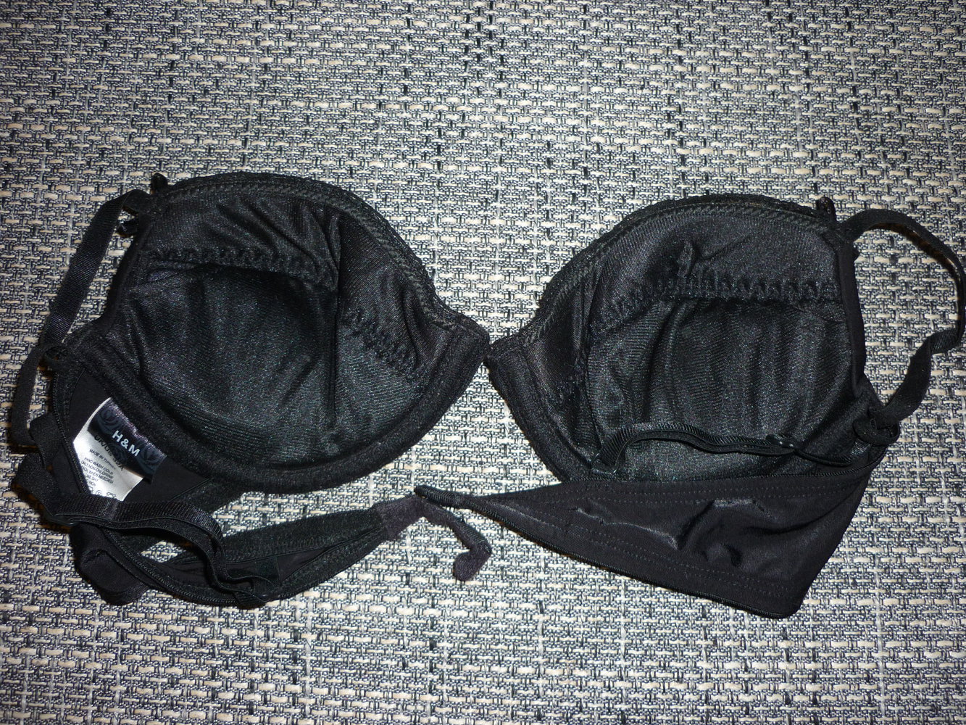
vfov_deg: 43.0
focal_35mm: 33
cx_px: 483
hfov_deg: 55.3
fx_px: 921
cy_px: 362
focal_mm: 5.5
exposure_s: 1/30
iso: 100
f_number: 2.8
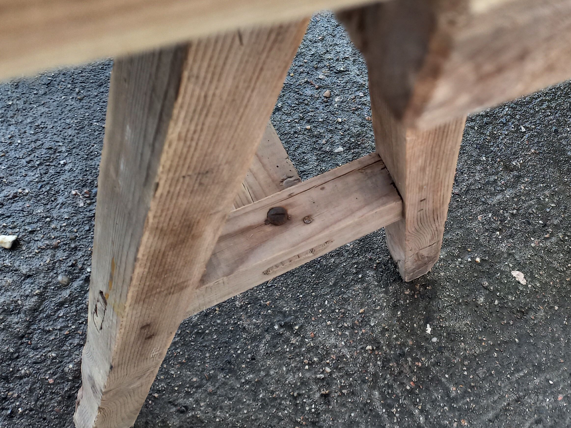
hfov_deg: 41.8
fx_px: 709
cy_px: 180
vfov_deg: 33.5
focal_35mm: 43
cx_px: 463
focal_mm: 4.65
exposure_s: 1/100
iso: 100
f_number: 1.8
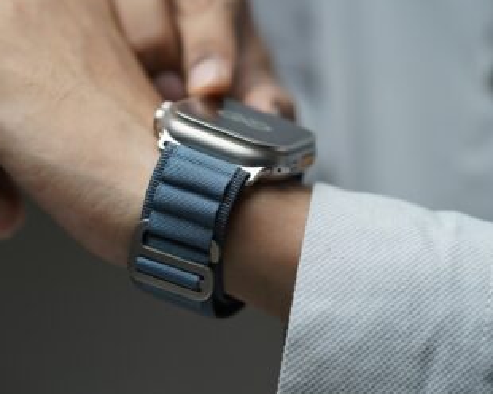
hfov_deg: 17.6
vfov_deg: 14.1
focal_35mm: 109
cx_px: 216
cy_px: 198
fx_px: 1590
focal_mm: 90
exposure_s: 1/90
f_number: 4
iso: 1600
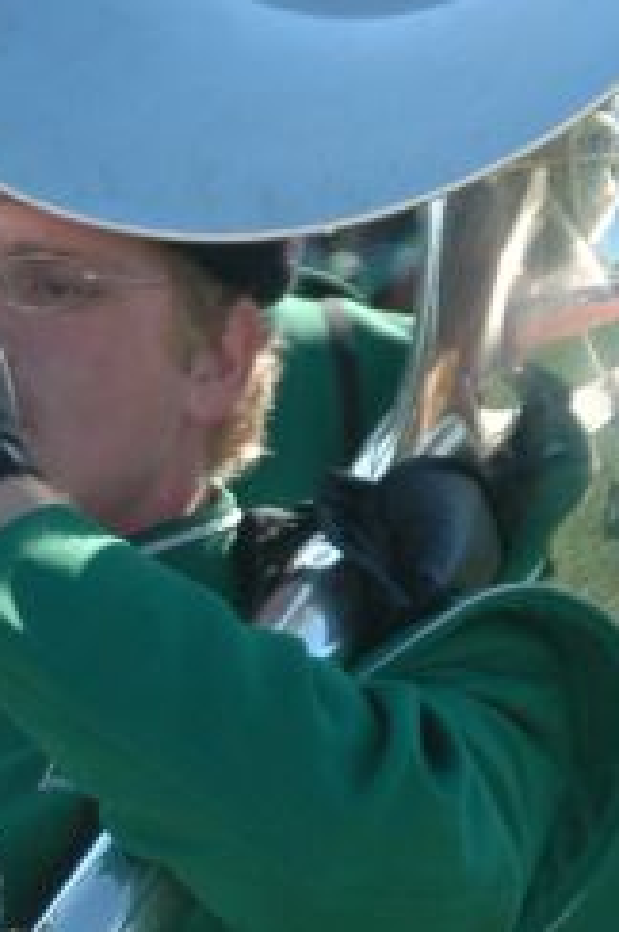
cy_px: 550
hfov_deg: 1.9
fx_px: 18234
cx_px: 115
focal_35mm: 705
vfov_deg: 2.9
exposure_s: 1/500
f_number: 5.6
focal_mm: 112
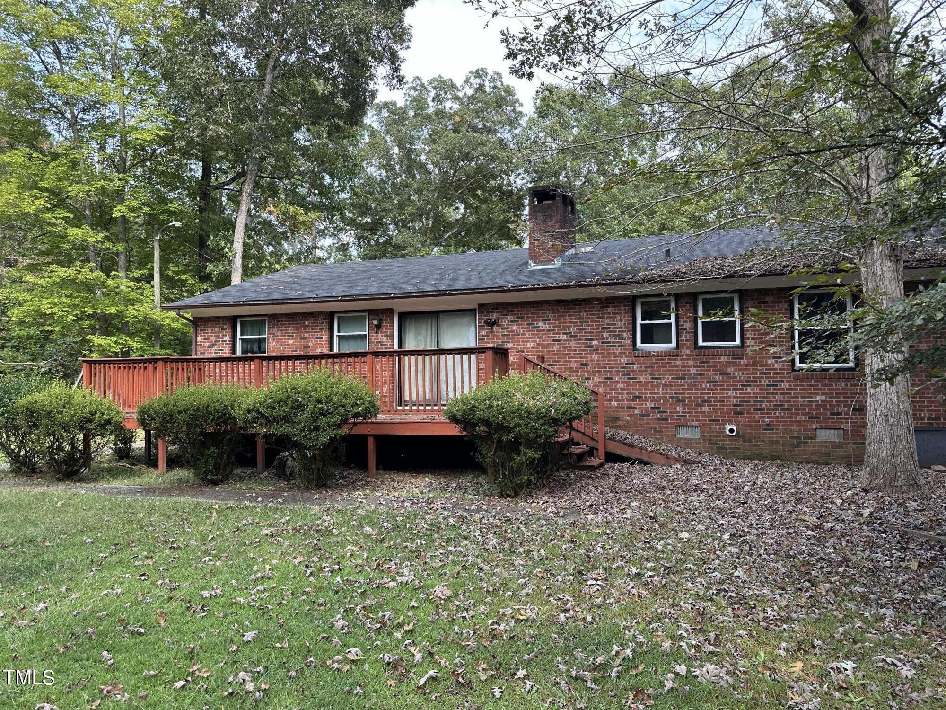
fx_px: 656
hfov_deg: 71.6
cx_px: 473
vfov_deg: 56.8
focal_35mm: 24
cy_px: 355
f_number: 1.78
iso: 80
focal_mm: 6.86
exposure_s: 1/555
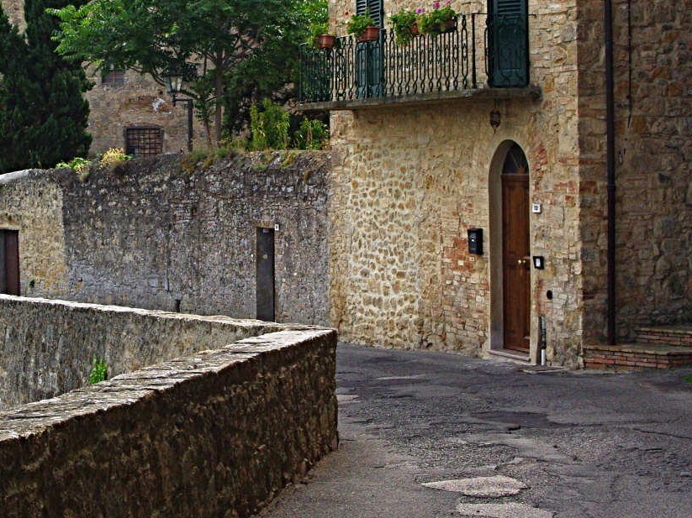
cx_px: 203
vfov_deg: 17.1
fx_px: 1719
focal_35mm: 86
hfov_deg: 22.6
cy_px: 159
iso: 400
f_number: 11
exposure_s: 1/250
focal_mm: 30.63
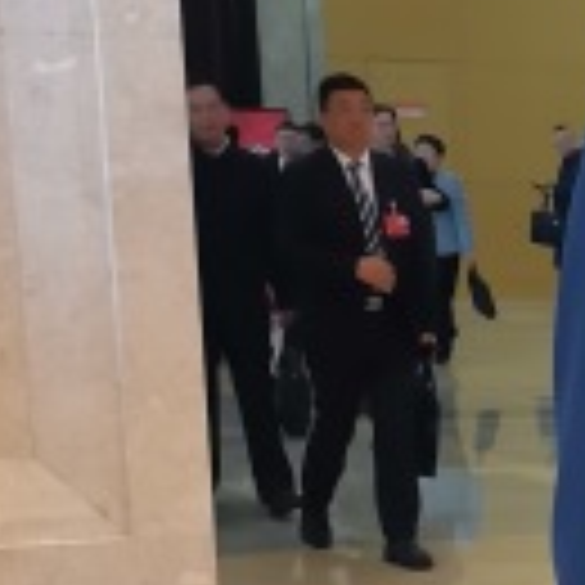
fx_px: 2505
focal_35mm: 131
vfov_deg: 13.0
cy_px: 677
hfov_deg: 12.2
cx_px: 1076
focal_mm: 4.75
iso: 400
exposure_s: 1/50
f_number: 1.8
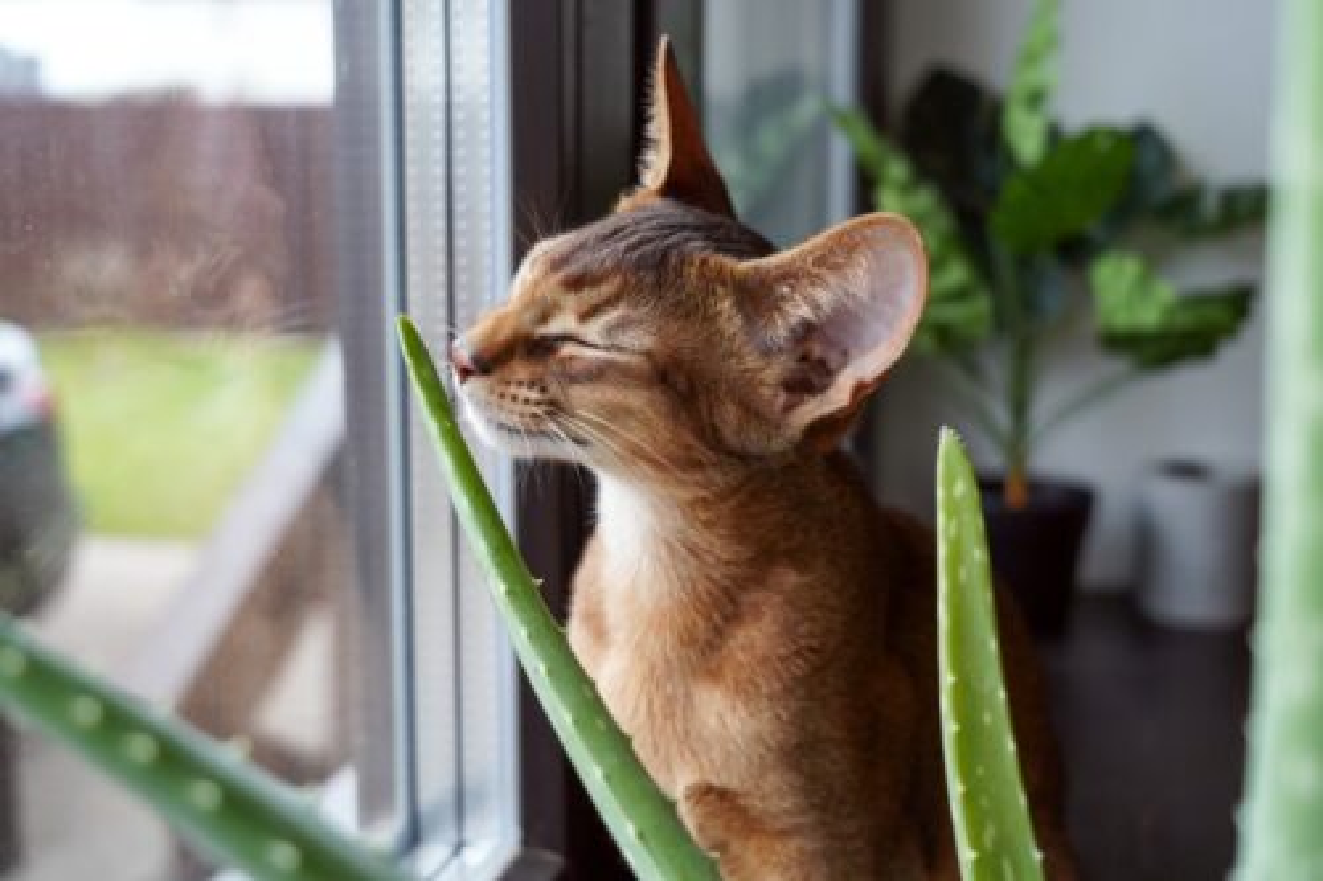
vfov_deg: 29.2
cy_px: 440
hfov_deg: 42.8
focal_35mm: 46
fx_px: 1690
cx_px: 662
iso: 5000
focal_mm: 46
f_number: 5.6
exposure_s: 1/160
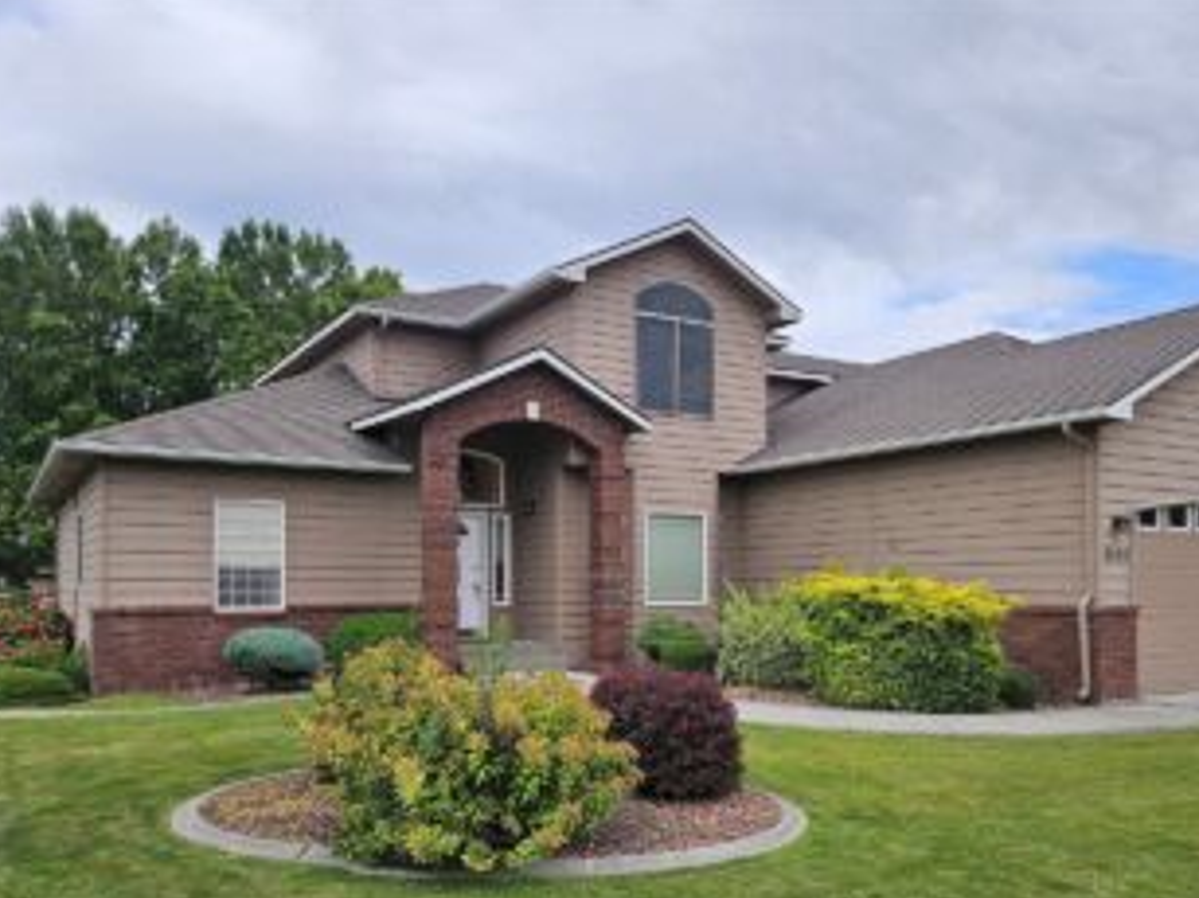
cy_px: 570
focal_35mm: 30
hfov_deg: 59.7
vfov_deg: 46.3
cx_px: 687
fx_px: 1039
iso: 25
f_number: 1.8
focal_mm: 5.4
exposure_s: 1/950
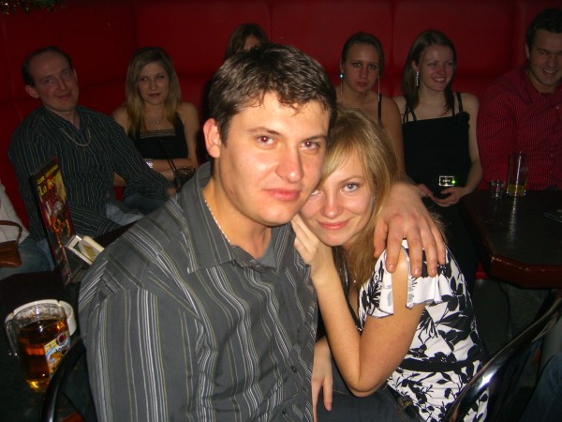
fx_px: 617
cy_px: 211
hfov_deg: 49.0
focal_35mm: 38
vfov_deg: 37.7
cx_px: 281
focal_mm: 7.9
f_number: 2.8
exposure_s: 1/60
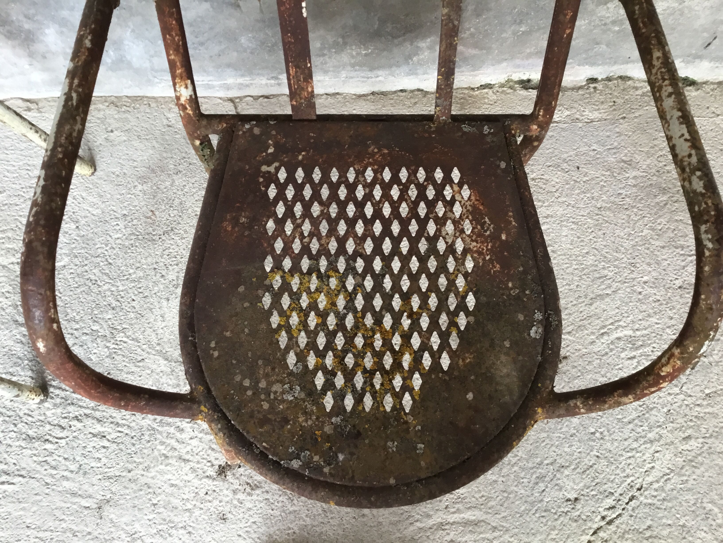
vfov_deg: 45.4
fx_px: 647
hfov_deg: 58.4
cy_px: 272
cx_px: 362
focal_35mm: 31
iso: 40
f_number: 2.4
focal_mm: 3.3
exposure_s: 1/33
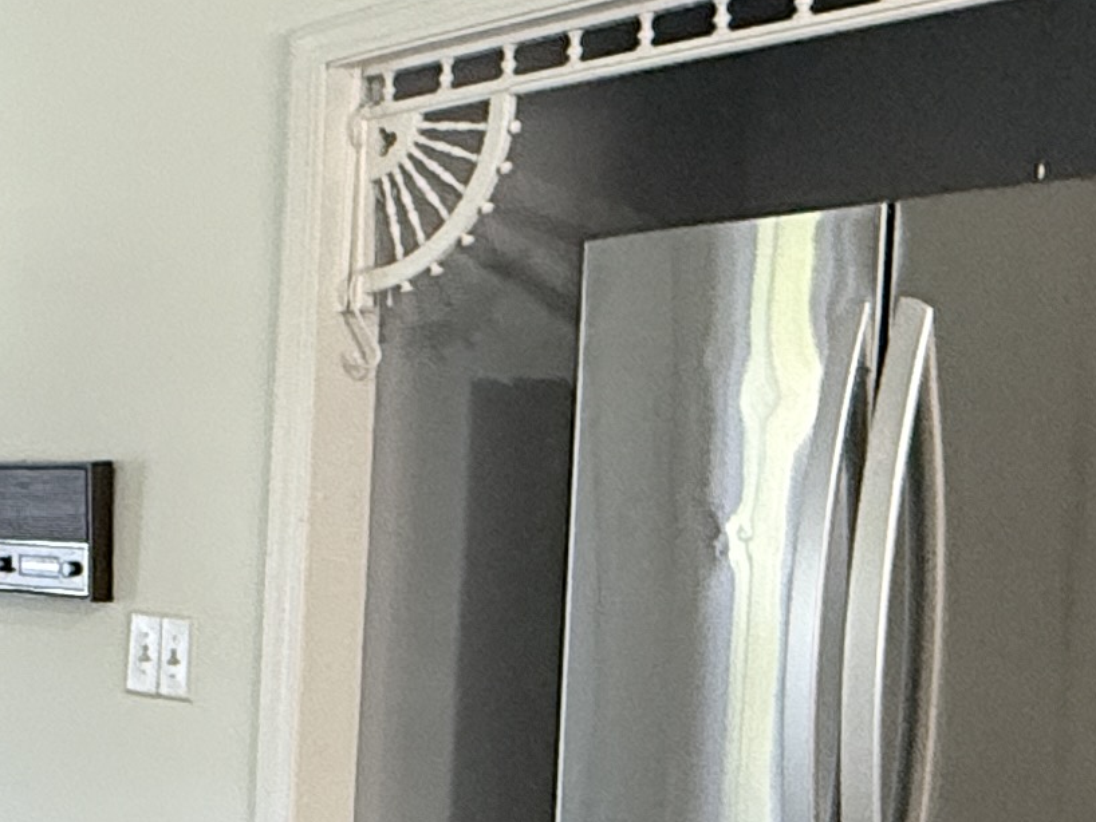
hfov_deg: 23.7
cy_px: 635
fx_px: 2185
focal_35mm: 69
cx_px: -439
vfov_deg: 21.1
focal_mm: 2.22
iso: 500
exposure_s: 1/60
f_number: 2.2
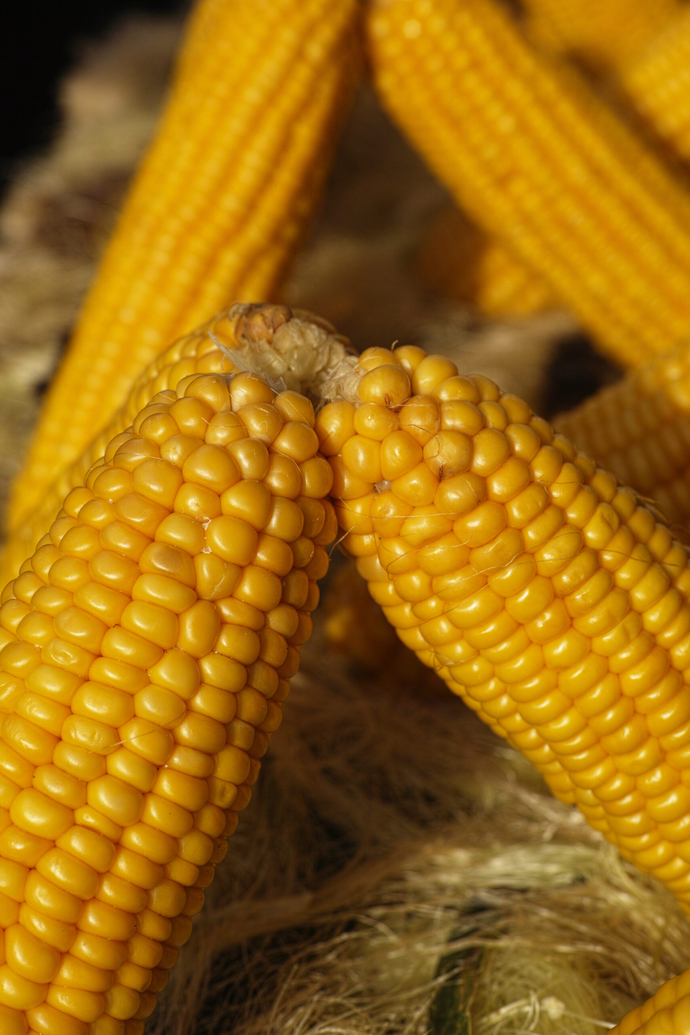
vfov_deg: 27.0
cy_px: 518
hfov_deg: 18.2
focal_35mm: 75
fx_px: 2156
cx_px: 345
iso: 100
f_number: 6.3
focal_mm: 50
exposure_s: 1/500
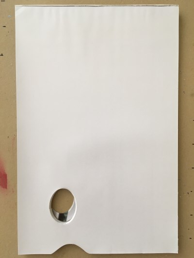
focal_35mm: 29
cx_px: 97
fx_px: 217
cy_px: 129
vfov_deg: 61.6
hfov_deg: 48.2
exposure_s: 1/33
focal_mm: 4.15
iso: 50
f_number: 2.2
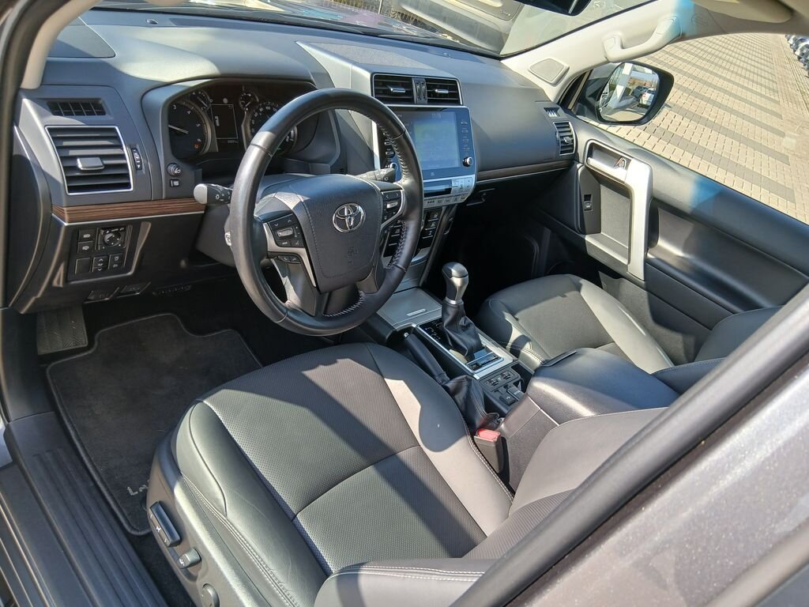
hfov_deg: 67.3
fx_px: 608
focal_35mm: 26
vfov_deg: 53.1
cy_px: 304
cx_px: 404
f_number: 1.8
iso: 32
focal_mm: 3.98
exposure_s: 1/100
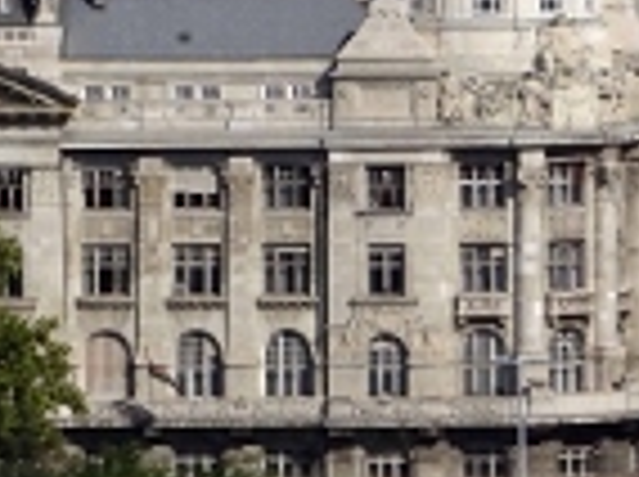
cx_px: 236
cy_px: -110
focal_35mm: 676
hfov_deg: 2.9
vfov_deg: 2.2
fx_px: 12458
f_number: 6.3
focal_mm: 35.17
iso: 80
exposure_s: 1/640
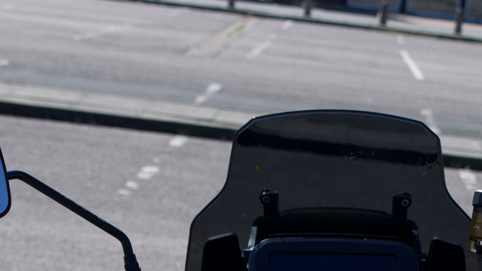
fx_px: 2236
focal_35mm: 175
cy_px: 365
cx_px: 322
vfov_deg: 6.9
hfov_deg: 12.3
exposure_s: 1/500
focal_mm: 48
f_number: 8
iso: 200
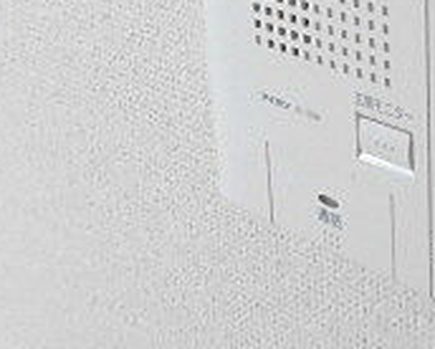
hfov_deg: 21.4
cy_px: -15
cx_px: 410
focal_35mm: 87
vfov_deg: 17.2
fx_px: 1121
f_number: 3.1
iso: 640
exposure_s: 1/25
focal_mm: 4.3
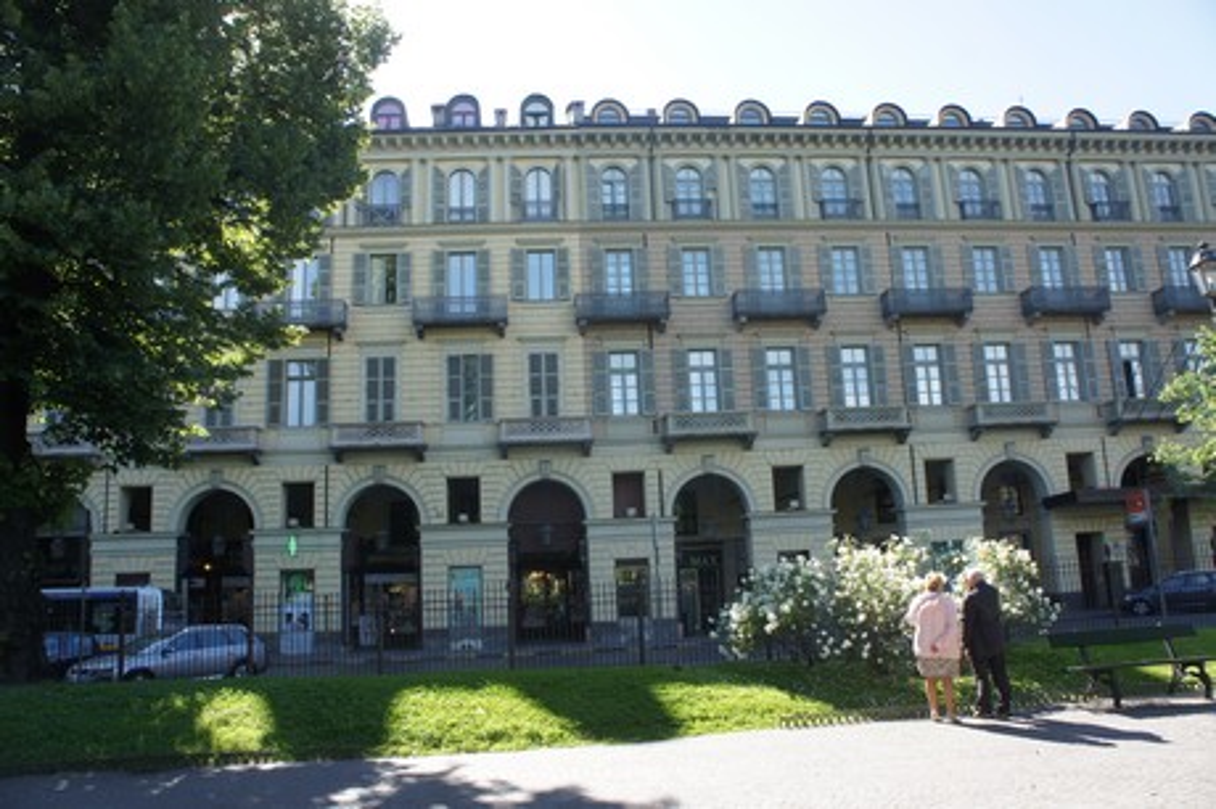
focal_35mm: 27
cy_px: 404
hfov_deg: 67.4
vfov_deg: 47.9
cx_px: 608
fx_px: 911
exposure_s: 1/125
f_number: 7.1
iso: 200
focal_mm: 18
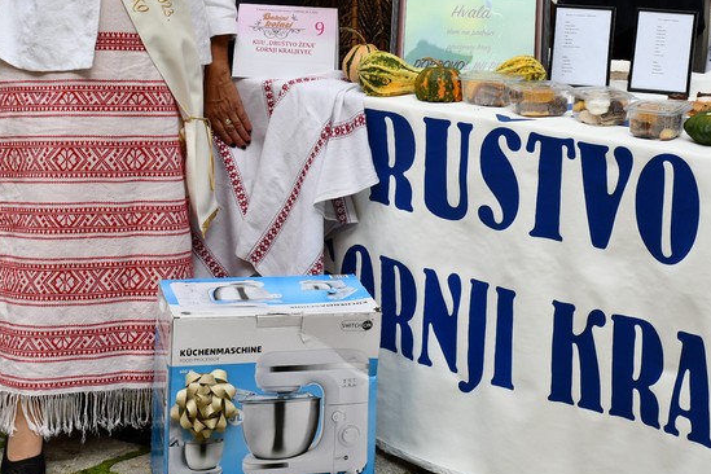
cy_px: 64
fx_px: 1916
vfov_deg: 14.0
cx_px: 471
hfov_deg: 21.0
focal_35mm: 97
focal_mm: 35
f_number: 8
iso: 160
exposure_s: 1/250
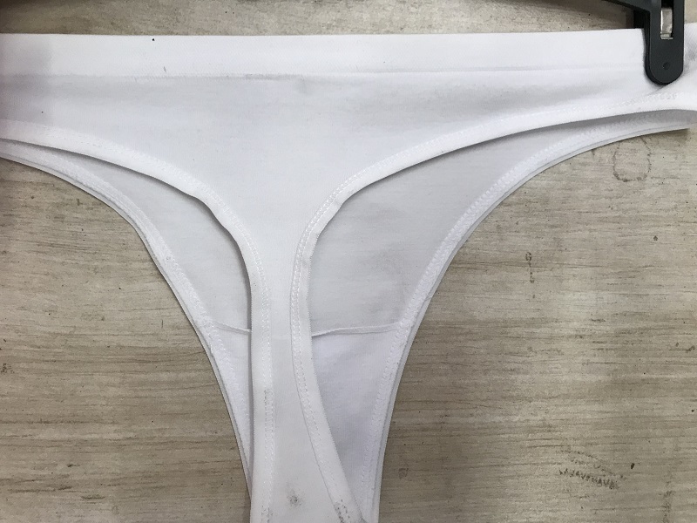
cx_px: 348
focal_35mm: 28
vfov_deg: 49.7
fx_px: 564
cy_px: 262
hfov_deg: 63.4
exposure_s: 1/33
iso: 32
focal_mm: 3.99
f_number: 1.8
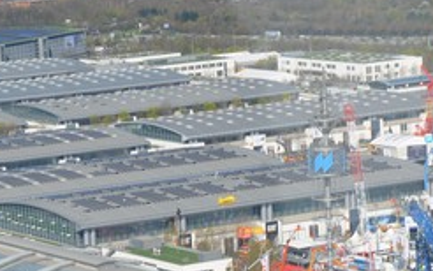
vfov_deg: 6.2
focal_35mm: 209
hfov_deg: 10.0
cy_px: 443
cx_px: 199
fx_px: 2467
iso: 100
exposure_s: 1/250
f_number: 8
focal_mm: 42
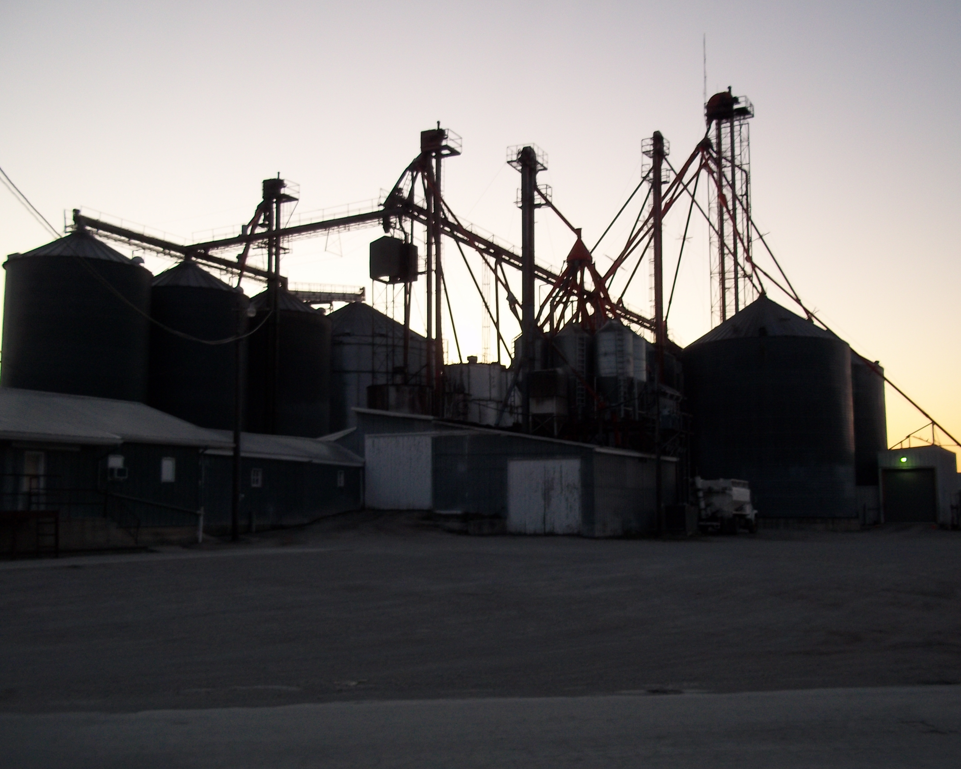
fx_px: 1081
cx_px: 479
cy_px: 380
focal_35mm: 38
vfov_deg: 39.2
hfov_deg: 47.9
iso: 80
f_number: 3.1
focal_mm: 6.5
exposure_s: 1/50
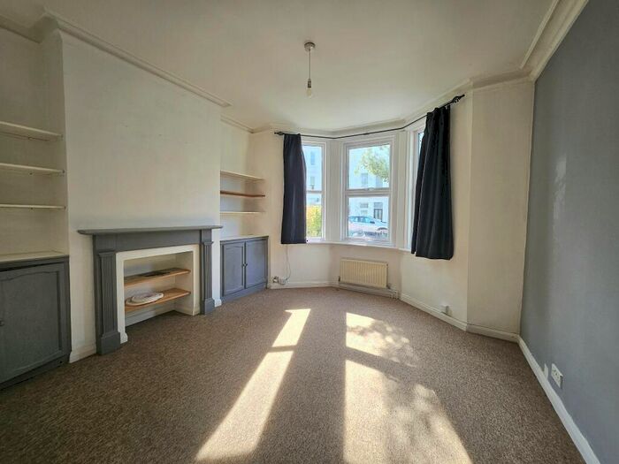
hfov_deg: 106.2
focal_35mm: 13
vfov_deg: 89.9
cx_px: 310
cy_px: 232
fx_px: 232
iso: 40
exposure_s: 1/100
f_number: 2.2
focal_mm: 1.7
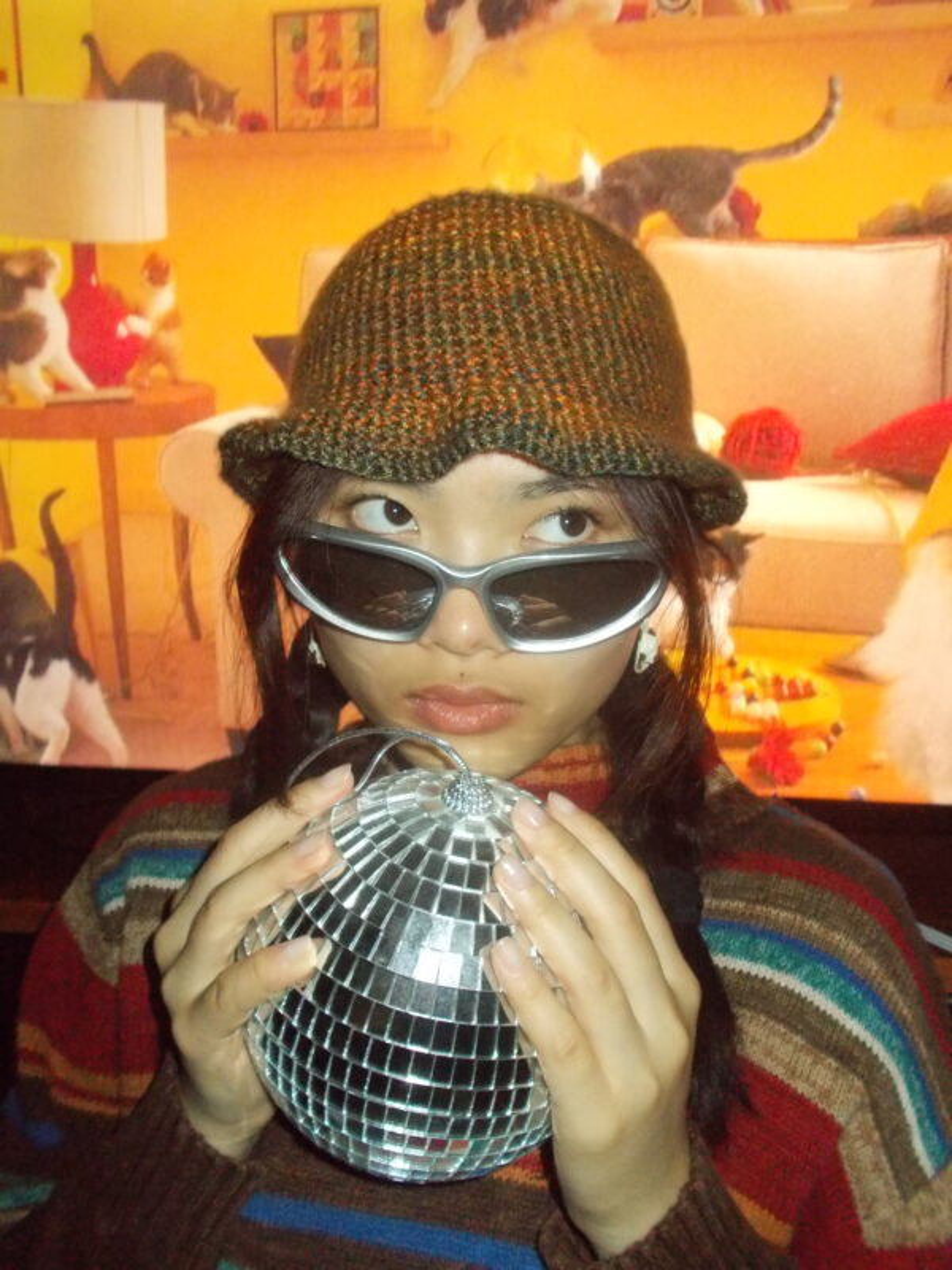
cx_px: 476
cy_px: 635
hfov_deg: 46.8
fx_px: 1100
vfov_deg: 60.0
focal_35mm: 30
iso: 800
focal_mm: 5.3
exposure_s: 1/20
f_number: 3.4
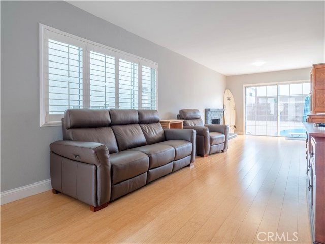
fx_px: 188
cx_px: 162
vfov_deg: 66.0
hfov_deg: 81.7
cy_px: 122
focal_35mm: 20
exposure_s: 1/50
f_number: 8
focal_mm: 10
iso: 200
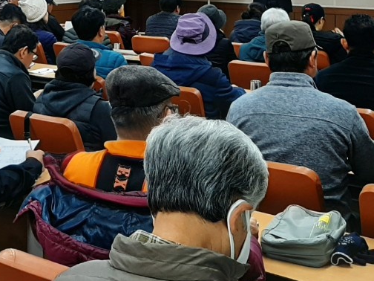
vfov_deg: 20.8
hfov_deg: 28.7
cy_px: -56
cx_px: 72
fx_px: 713
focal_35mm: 66
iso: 40
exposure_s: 1/60.2
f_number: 1.7
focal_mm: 3.93
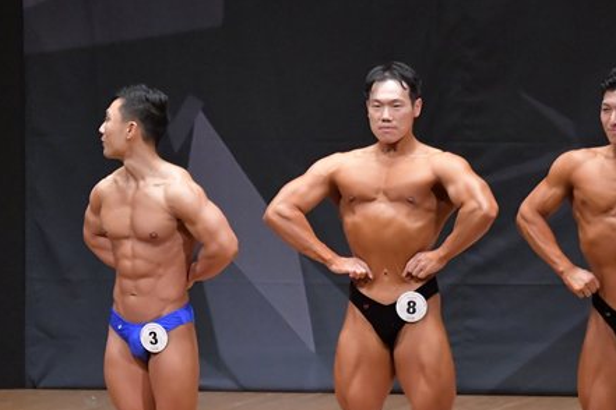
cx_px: 108
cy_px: 289
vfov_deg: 3.5
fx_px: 6758
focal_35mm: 395
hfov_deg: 5.2
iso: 8000
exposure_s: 1/400
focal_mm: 150
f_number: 5.6
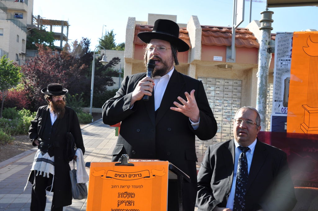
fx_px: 423
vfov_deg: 28.0
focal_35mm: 48
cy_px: 106
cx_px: 159
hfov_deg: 41.2
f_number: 11
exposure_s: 1/125
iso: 200
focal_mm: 32
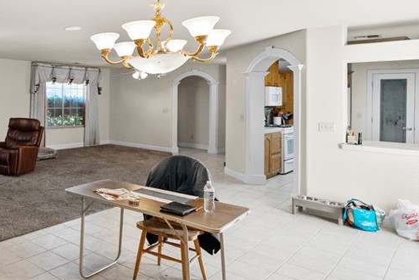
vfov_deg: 44.8
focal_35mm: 29
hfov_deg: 53.6
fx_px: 338
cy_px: 112
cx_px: 25
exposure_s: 1/160
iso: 640
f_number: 4
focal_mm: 14
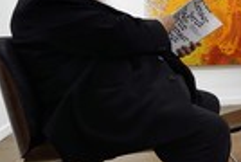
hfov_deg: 22.2
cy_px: 43
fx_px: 503
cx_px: 362
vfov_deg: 18.2
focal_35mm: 75
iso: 1600
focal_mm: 24
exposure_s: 1/80
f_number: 5.6
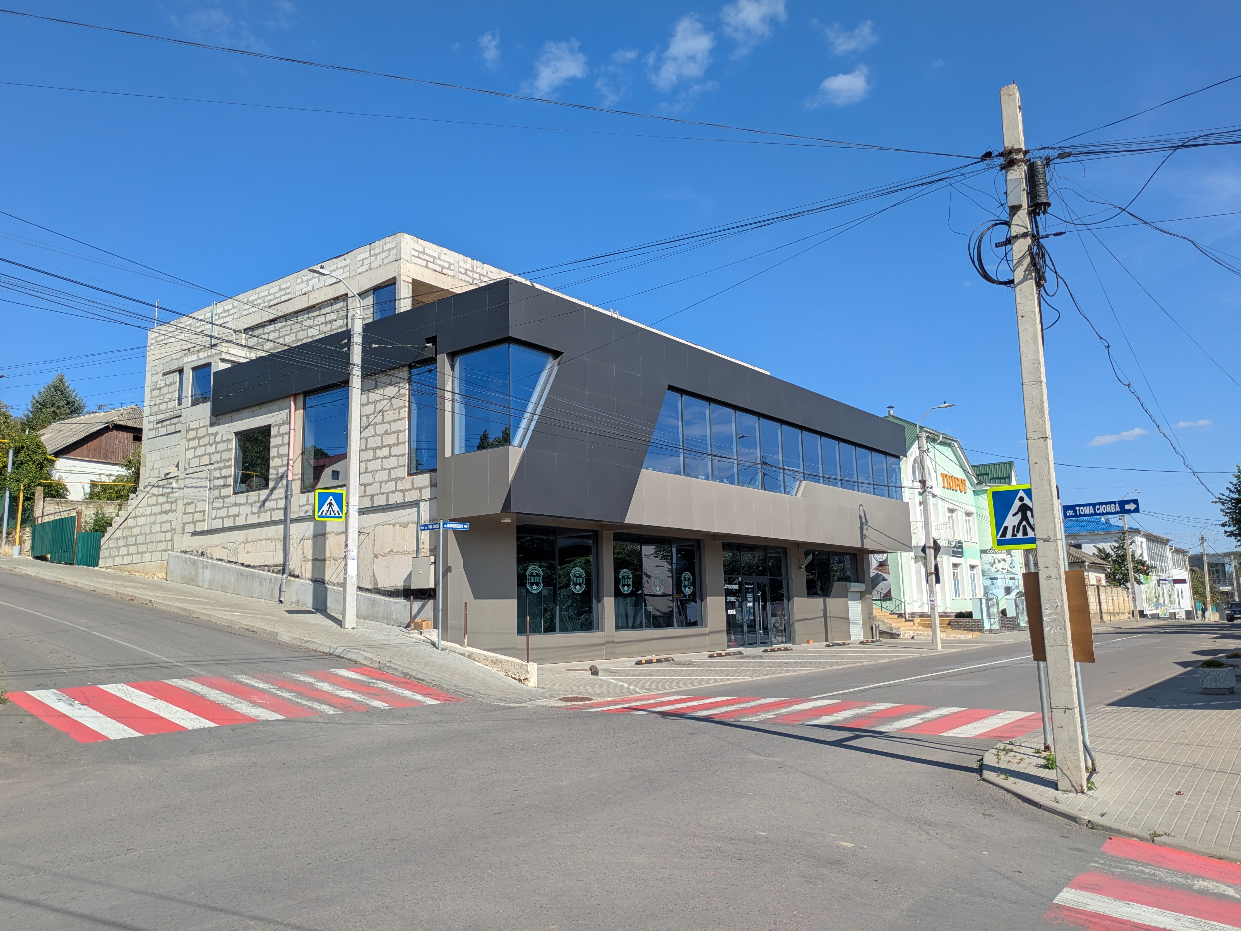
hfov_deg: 67.3
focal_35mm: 26
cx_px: 612
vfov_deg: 53.0
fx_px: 932
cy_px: 448
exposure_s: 1/2959
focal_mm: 5.43
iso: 48
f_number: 1.89
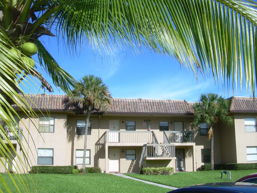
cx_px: 128
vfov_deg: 37.7
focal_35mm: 38
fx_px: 282
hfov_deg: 49.0
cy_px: 96
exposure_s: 1/354
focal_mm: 6.3
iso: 50
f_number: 4.6
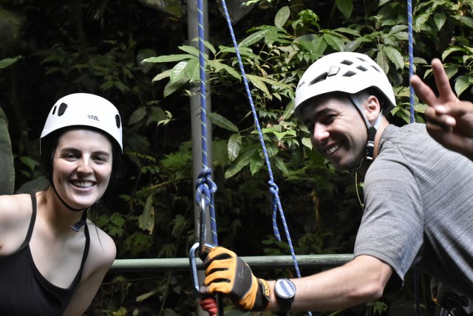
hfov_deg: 27.0
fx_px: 986
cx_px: 236
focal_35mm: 75
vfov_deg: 18.2
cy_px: 158
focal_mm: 50
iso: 2500
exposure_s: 1/250
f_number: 7.1
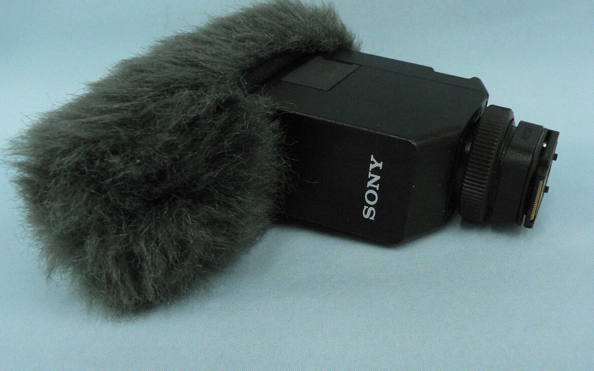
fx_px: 631
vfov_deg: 32.8
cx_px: 293
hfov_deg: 50.4
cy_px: 195
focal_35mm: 39
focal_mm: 6
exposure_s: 1/80
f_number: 4.5
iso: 400
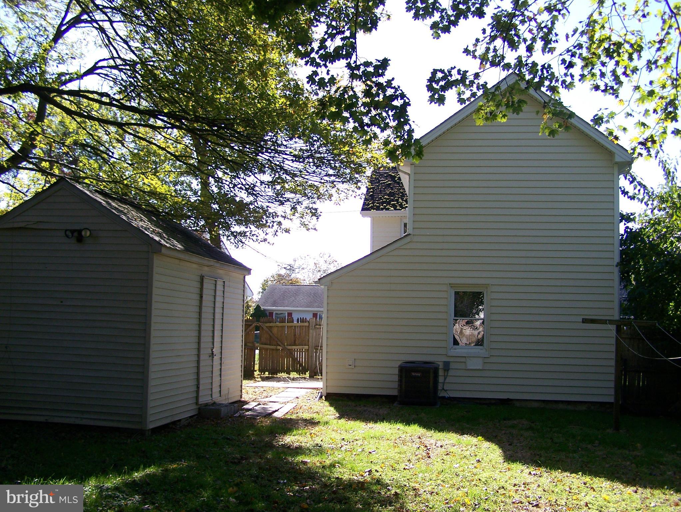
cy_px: 256
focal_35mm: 38
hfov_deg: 48.9
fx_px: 748
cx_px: 340
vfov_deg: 37.8
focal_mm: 6.3
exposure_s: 1/500
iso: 80
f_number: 2.8
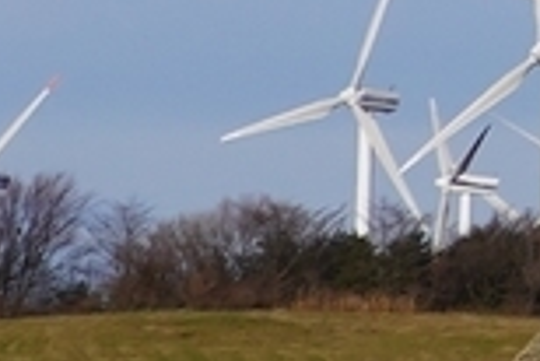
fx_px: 2567
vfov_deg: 8.0
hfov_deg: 10.7
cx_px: 1178
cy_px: 258
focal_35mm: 171
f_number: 8
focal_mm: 33
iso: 100
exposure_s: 1/500
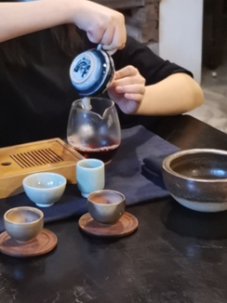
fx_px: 946
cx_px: 45
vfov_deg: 18.1
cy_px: 61
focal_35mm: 108
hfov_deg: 13.6
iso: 640
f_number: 1.8
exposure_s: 1/30
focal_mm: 5.58
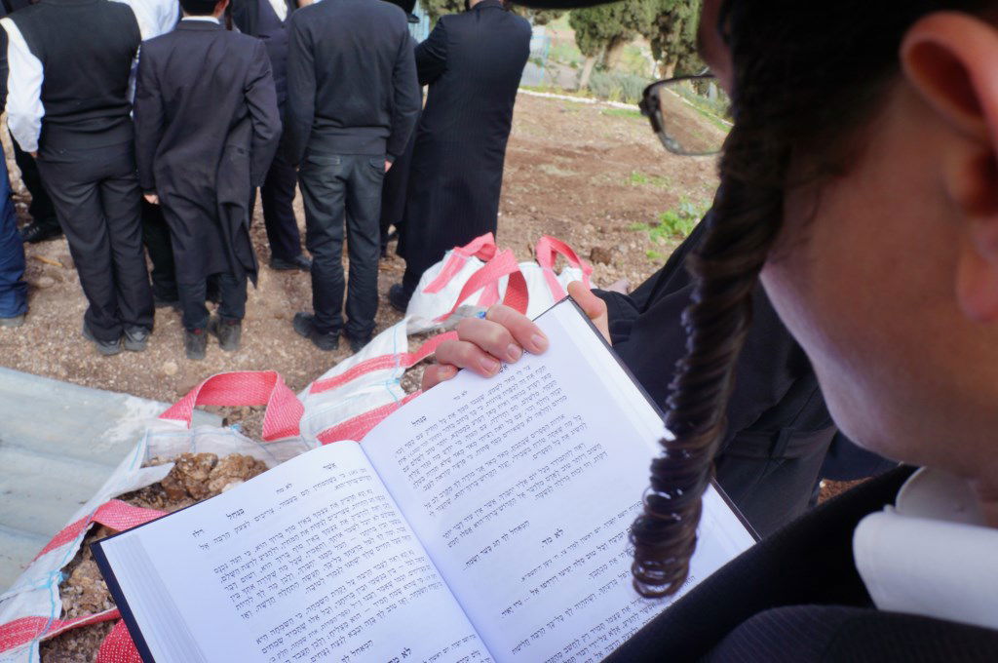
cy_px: 332
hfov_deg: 62.0
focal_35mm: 30
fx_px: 831
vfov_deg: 43.5
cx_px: 499
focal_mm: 20
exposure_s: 1/100
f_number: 11
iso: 200
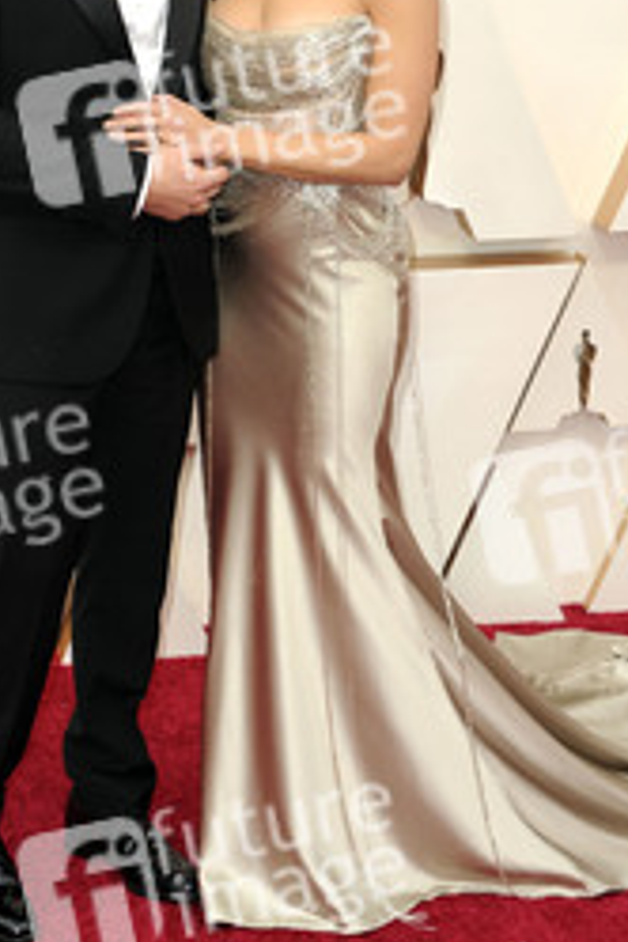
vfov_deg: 22.5
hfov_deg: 15.2
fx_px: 2355
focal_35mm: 90
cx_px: 323
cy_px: 306
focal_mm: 56
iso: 1250
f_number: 7.1
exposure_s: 1/250
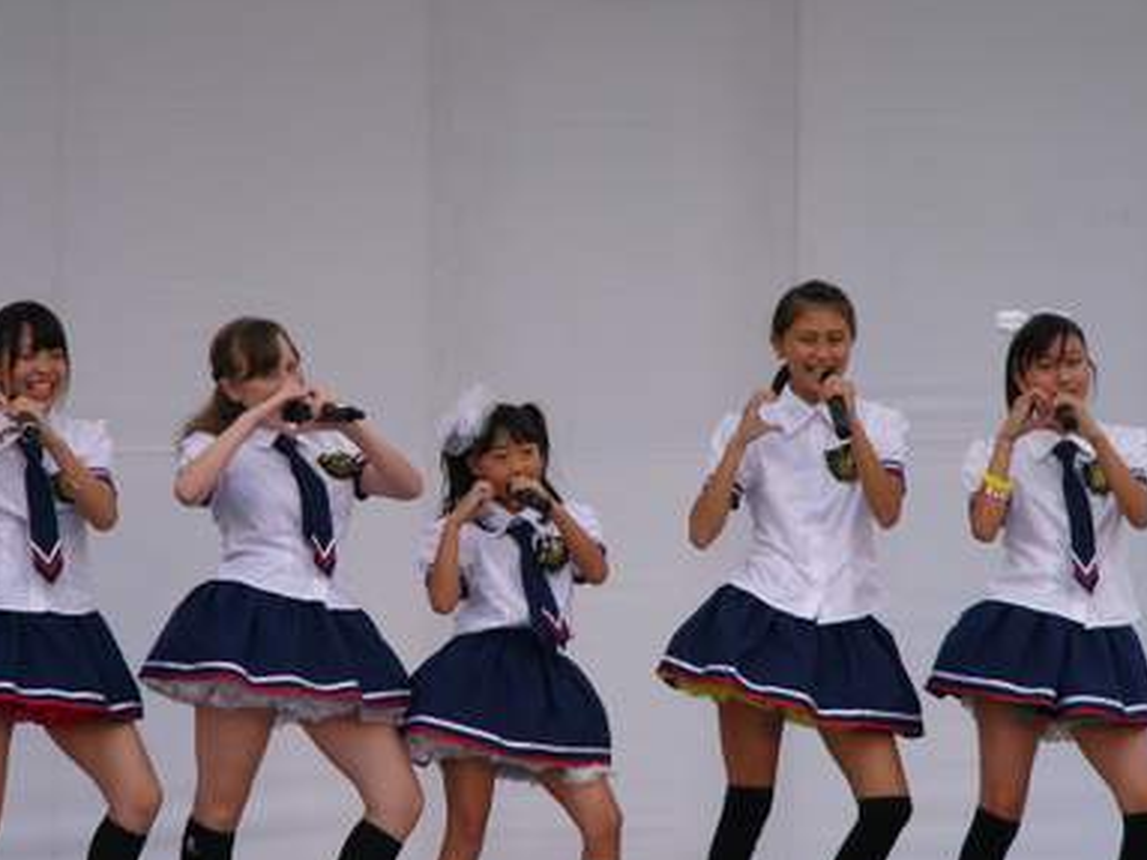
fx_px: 7884
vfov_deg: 6.2
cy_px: 527
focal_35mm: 238
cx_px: 554
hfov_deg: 8.3
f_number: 2.8
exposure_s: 1/400
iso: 50
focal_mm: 31.6
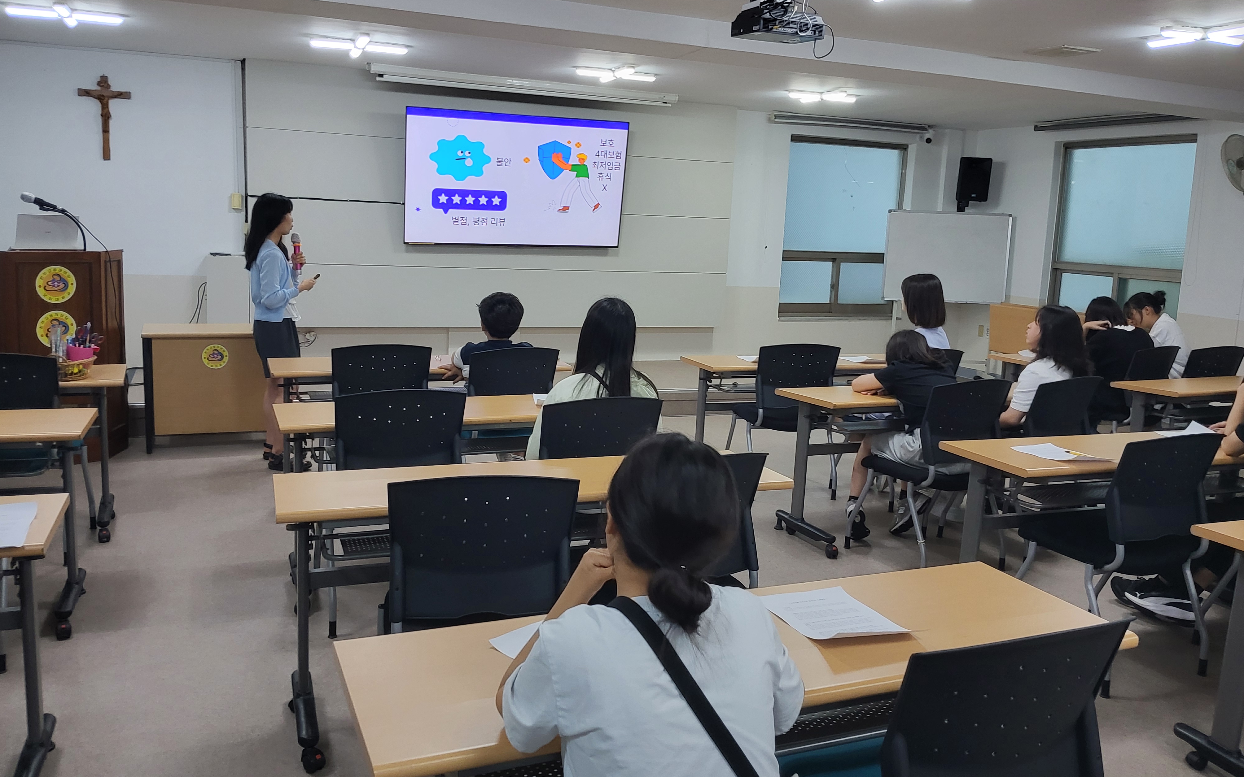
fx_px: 949
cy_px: 366
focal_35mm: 28
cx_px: 618
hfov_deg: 66.5
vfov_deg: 44.5
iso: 125
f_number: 1.8
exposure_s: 1/120
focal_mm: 3.98
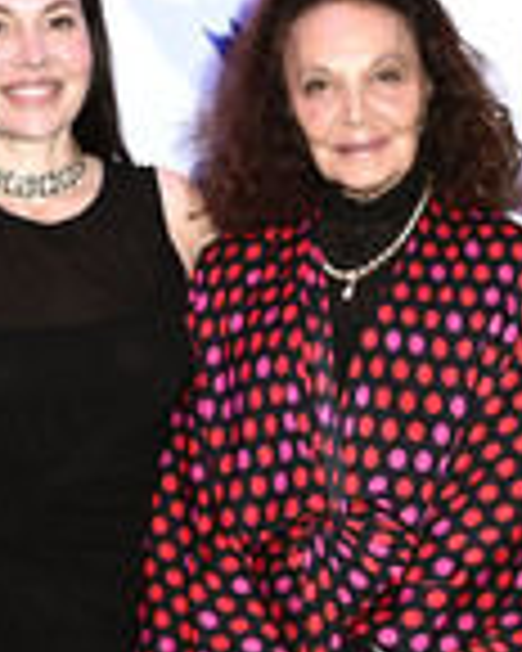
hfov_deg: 12.0
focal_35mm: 128
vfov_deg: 15.0
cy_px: 441
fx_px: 2472
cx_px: 340
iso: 500
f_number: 5.6
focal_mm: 44
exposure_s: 1/250
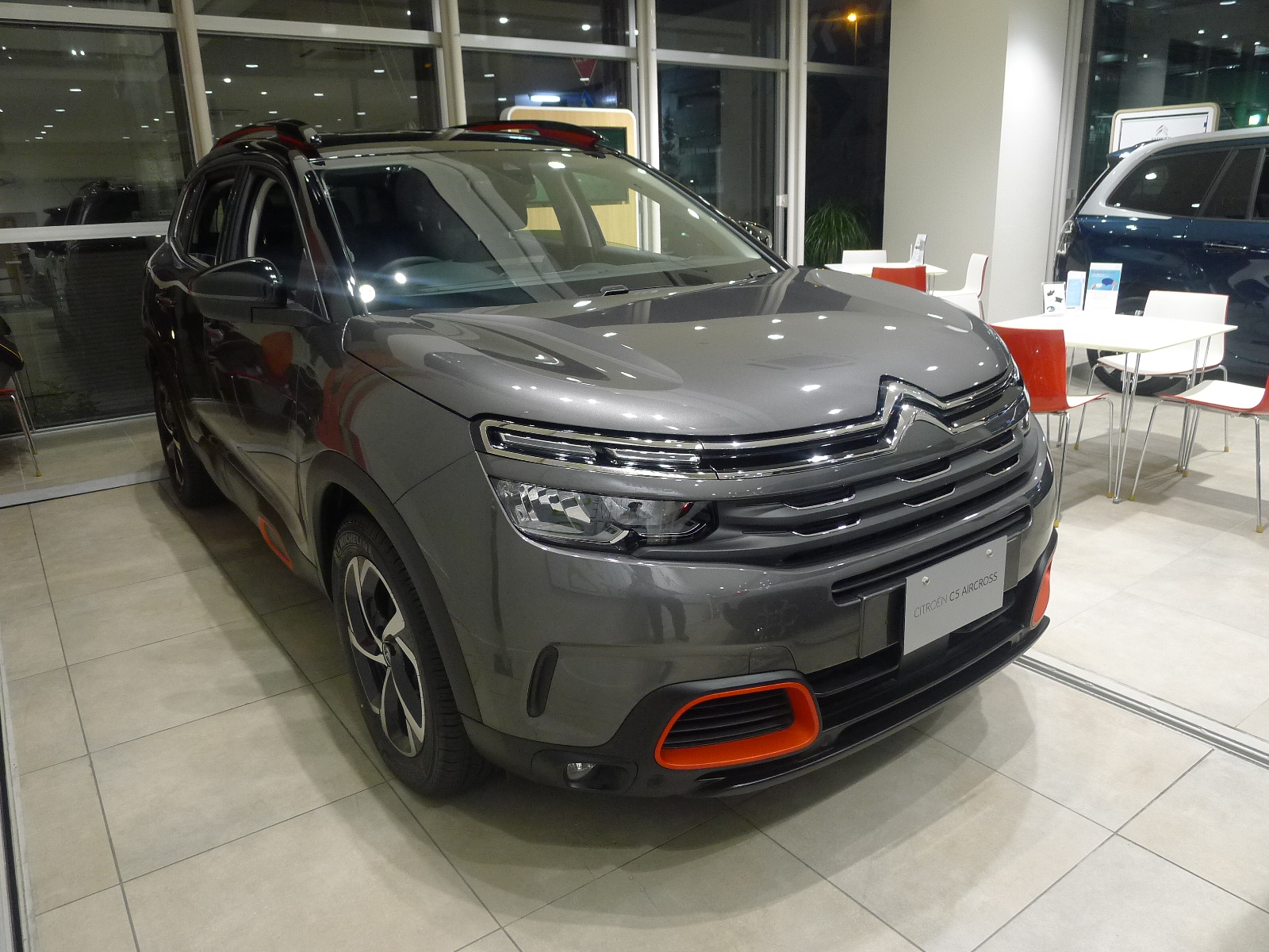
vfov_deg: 56.8
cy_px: 476
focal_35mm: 24
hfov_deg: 71.6
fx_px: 880
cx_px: 634
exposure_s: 1/60
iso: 320
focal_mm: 5.1
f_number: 2.2
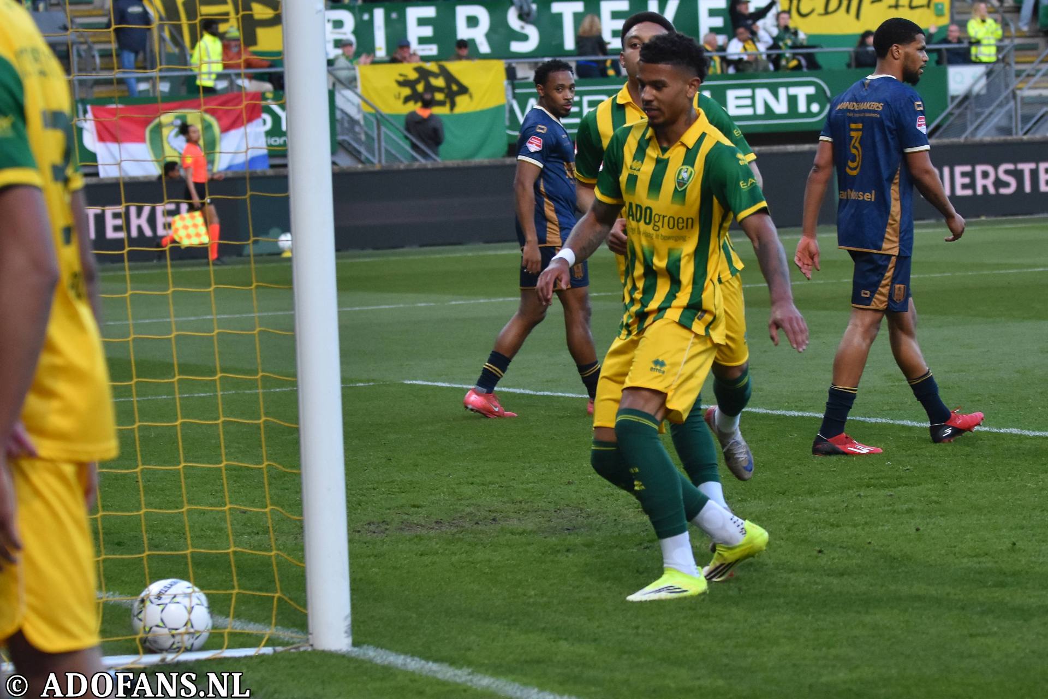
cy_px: 350
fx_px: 3056
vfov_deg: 13.0
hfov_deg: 19.5
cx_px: 524
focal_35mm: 105
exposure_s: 1/800
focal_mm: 70
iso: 1000
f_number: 2.8
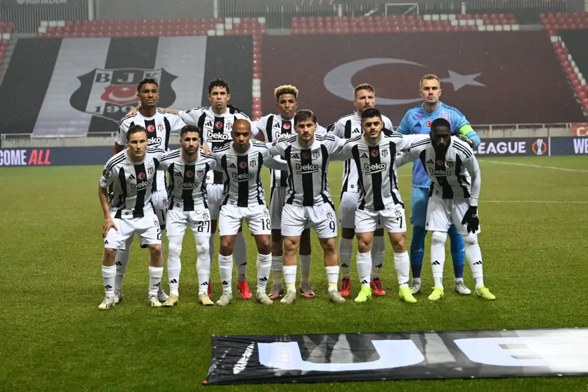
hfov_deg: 22.6
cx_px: 294
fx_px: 1469
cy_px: 196
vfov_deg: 15.2
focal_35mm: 90
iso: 1600
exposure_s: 1/1600
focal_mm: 60
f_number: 3.2
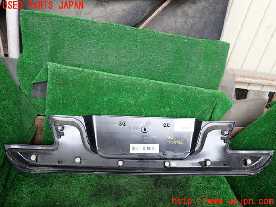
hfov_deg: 60.0
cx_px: 138
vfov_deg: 46.8
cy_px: 104
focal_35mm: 30
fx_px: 239
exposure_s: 1/60
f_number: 3.2
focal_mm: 5.4
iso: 100
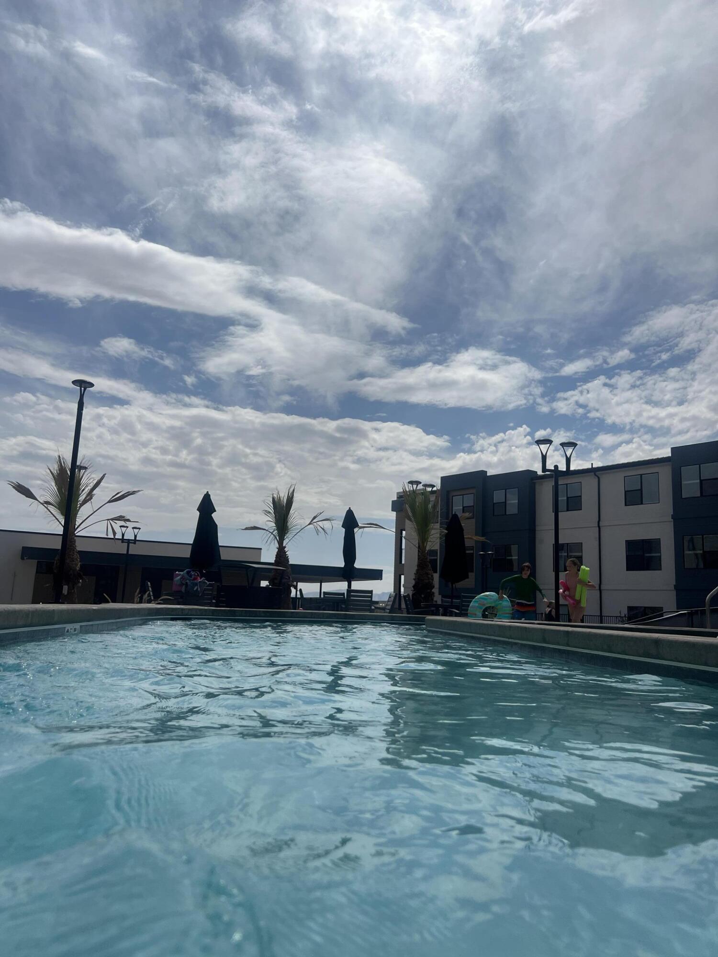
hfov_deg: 53.1
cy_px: 478
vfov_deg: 67.3
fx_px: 719
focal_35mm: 26
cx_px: 359
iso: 50
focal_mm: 5.7
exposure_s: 1/12658
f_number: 1.5
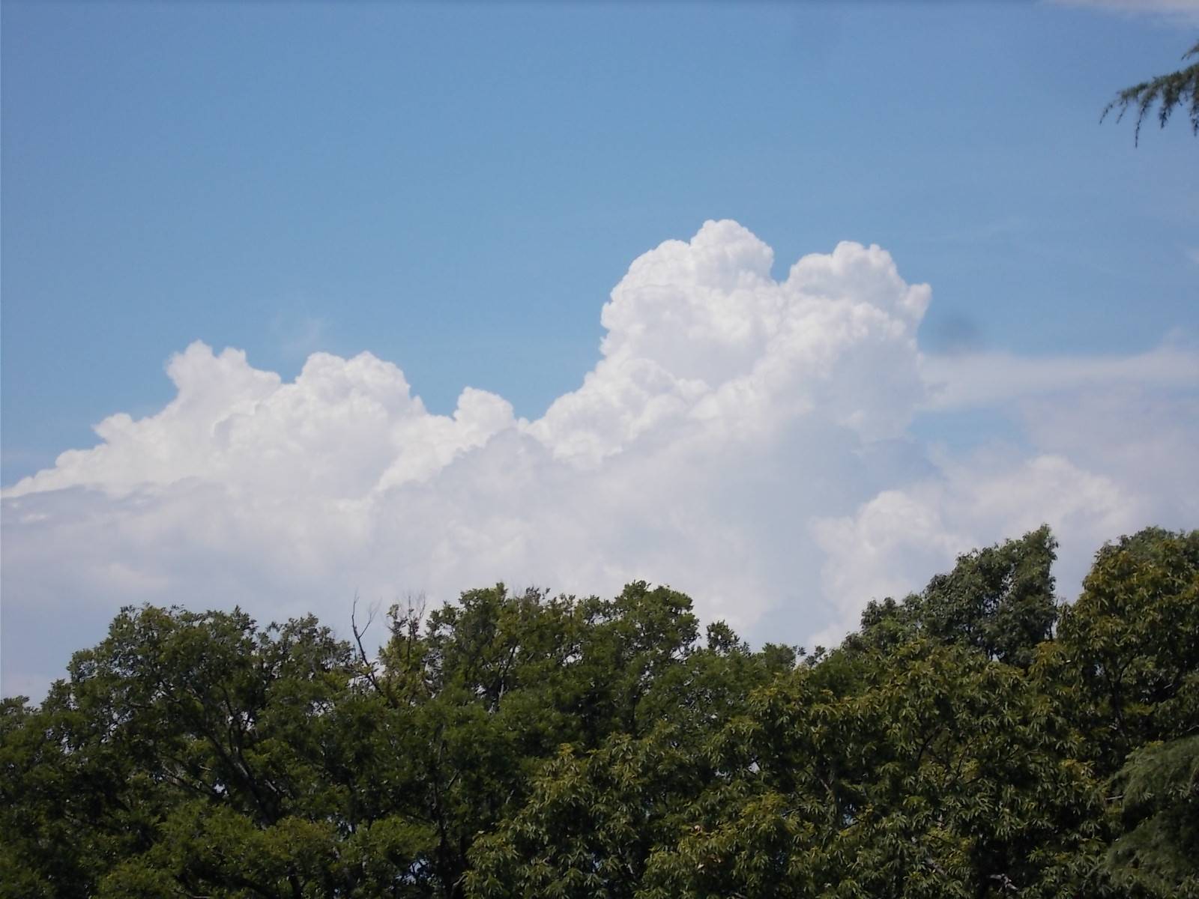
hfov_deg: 17.4
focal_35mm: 113
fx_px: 3914
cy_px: 450
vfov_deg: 13.1
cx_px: 600
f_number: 15.5
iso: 80
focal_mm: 20.1
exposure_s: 1/100
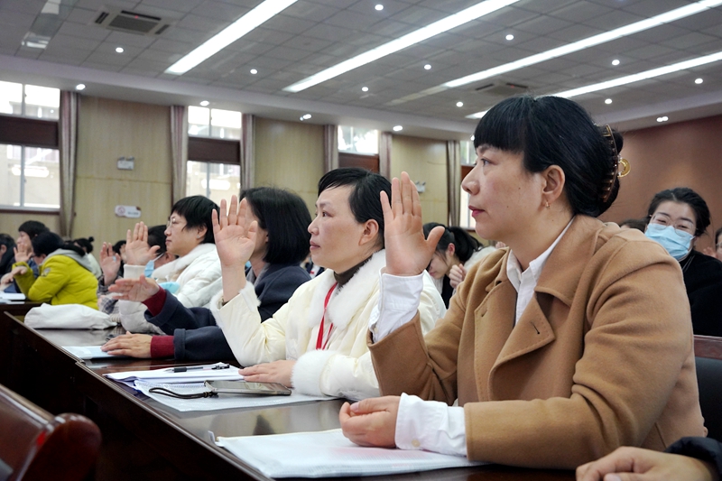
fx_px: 728
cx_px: 361
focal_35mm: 36
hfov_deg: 52.8
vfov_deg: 36.6
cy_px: 240
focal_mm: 36.3
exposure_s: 1/160
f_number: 5.6
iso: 5000
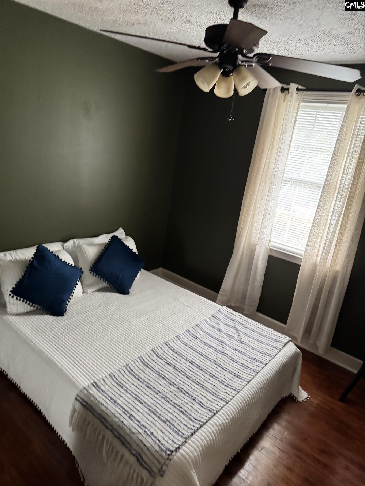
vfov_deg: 71.6
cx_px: 182
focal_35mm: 24
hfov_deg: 56.8
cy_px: 243
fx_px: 337
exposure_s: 1/40
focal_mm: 6.76
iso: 640
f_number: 1.78
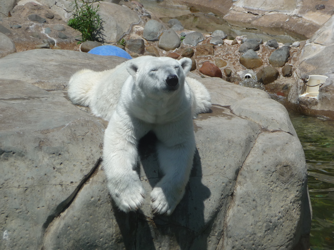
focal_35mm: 112
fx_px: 1081
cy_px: 125
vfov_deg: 13.2
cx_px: 167
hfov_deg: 17.6
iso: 100
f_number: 4.7
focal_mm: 19.1
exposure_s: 1/1000
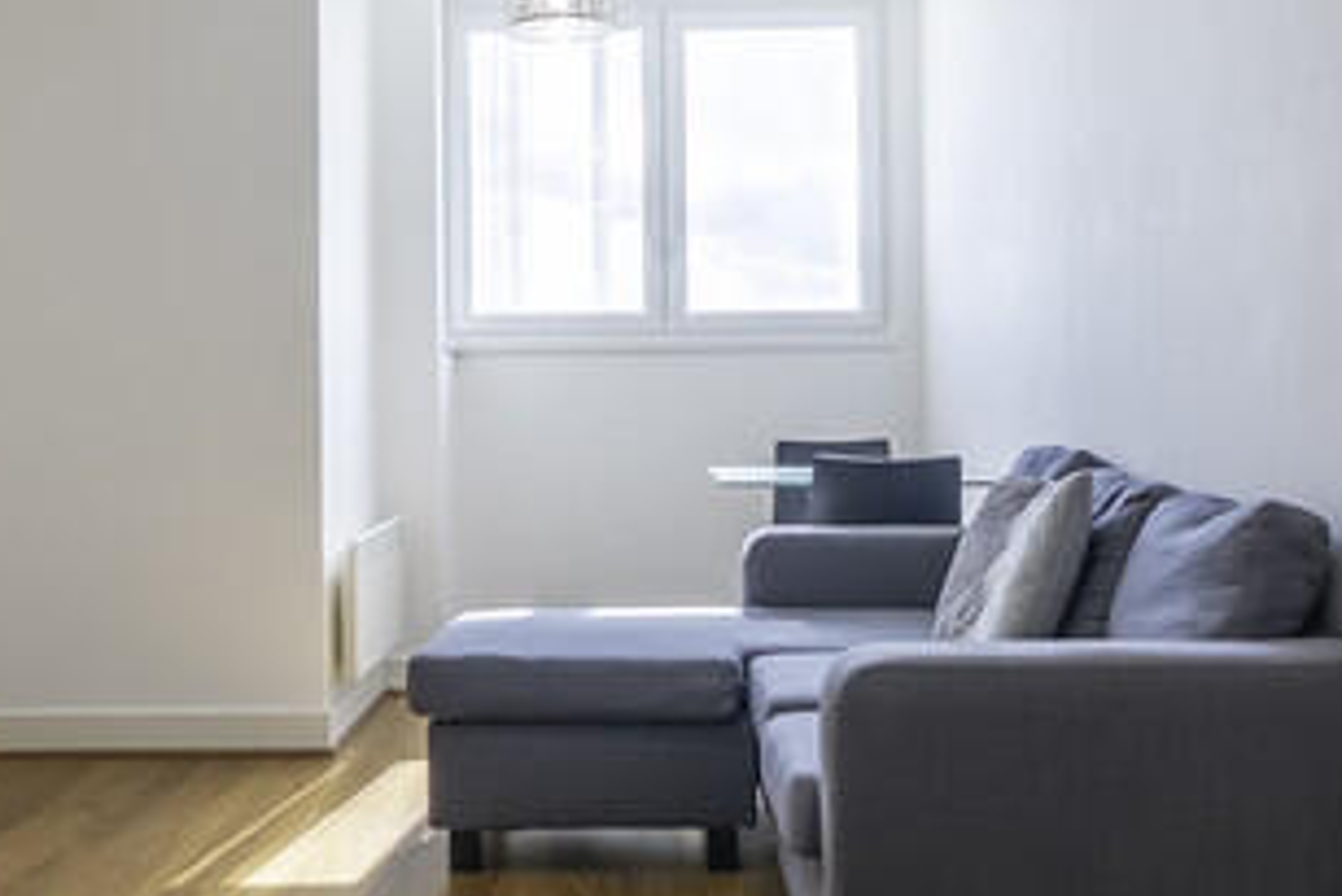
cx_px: 638
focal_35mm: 40
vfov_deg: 33.3
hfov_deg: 48.4
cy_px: 332
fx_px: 1492
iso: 320
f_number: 10
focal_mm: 12
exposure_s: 1/40
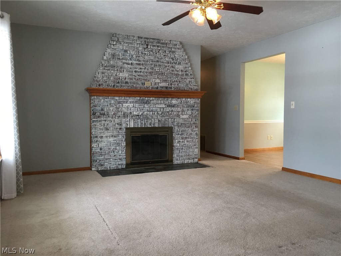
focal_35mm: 29
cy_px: 128
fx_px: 286
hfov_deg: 61.7
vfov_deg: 48.2
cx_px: 170
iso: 80
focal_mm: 4.15
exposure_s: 1/30
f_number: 2.2
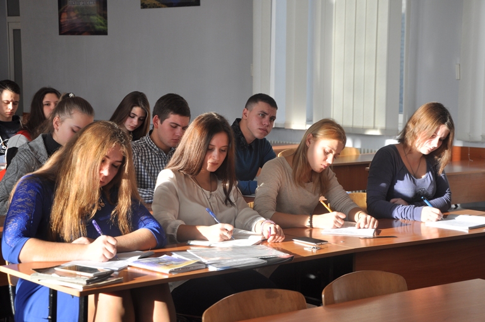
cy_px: 161
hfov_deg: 26.0
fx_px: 1049
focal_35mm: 78
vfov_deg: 17.4
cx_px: 242
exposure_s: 1/160
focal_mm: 52
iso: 250
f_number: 6.3
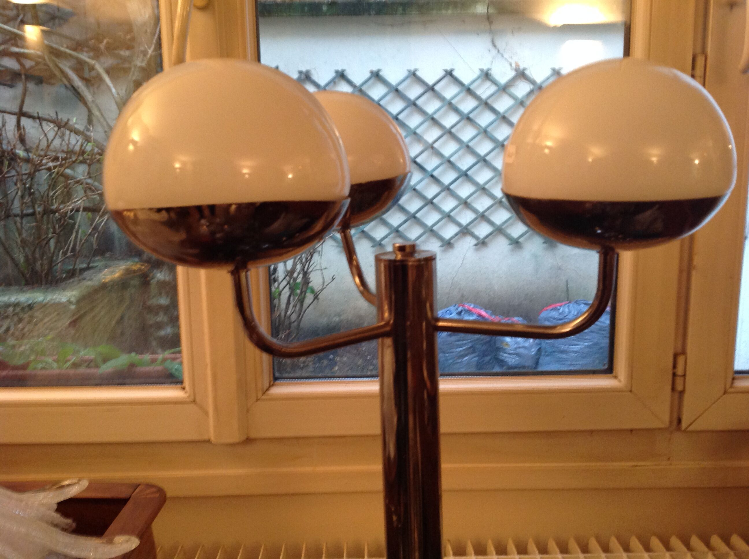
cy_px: 280
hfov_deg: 52.7
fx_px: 756
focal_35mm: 35
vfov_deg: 40.6
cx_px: 374
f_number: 2.4
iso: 200
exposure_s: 1/15
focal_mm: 4.28
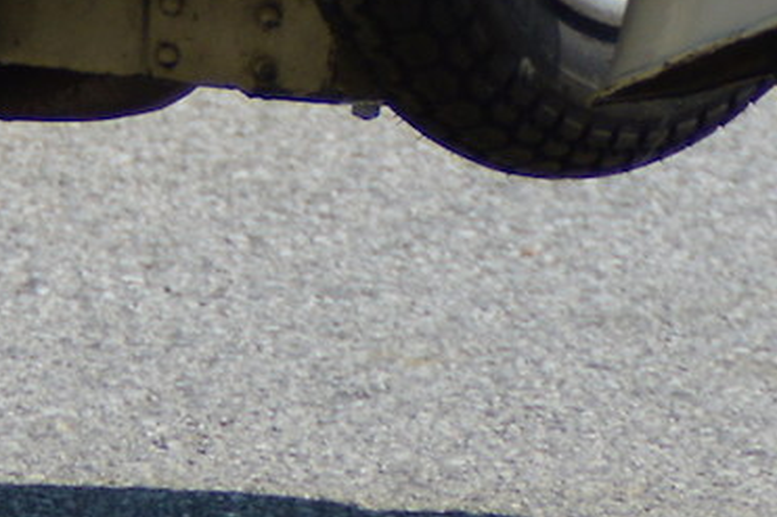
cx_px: -126
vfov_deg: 0.7
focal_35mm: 1940
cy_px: -704
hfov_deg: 1.1
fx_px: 41851
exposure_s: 1/800
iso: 200
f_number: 6.3
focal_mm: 200
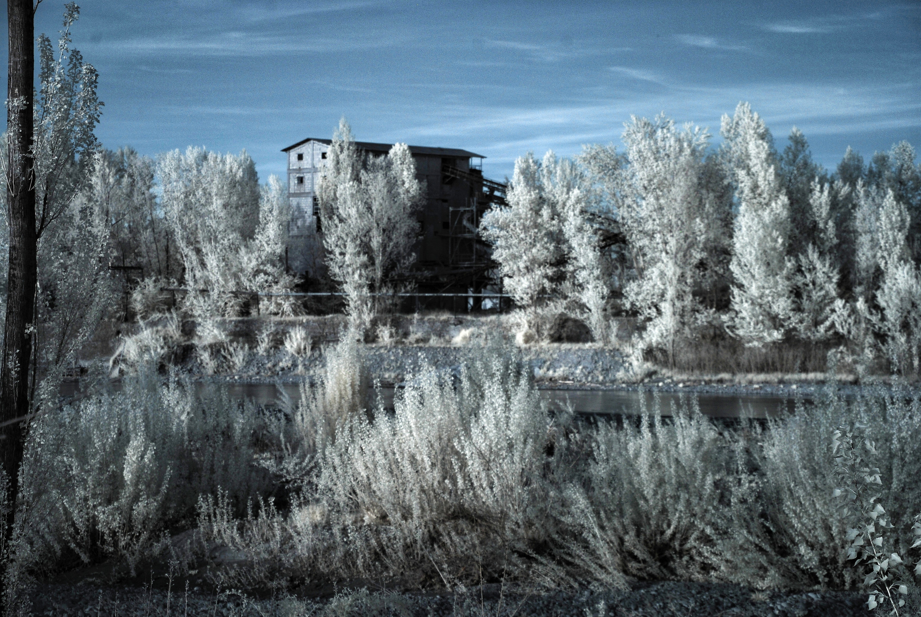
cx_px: 460
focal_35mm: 93
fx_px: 2382
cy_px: 308
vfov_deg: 14.7
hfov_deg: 21.9
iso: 100
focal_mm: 62
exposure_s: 1/200
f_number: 6.3
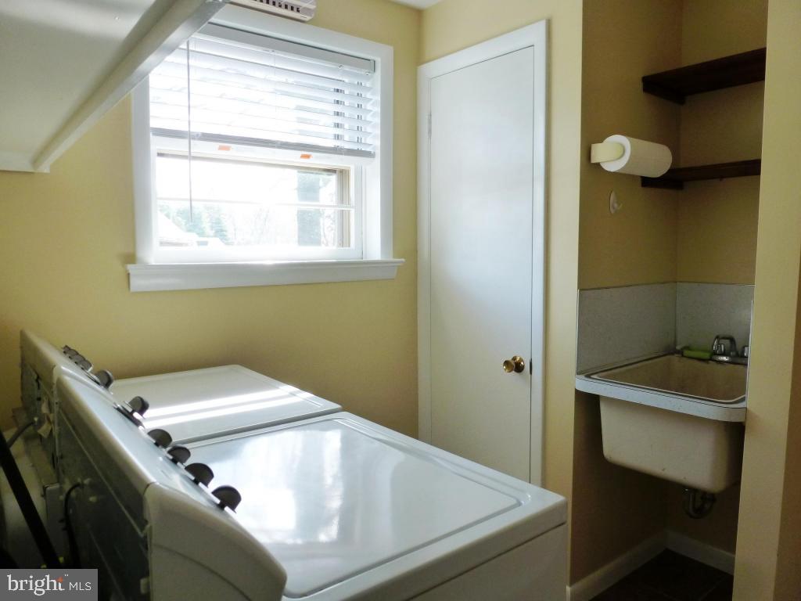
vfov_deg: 56.8
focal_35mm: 24
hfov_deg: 71.6
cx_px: 400
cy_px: 300
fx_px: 555
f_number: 3.3
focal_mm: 4.3
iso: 160
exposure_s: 1/60
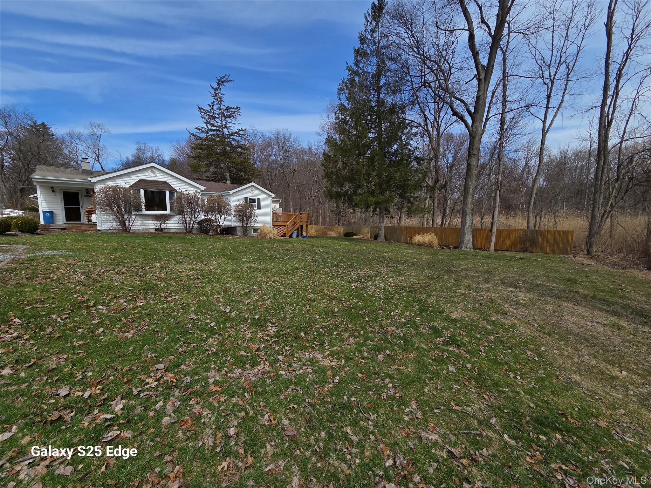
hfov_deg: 106.2
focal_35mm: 13
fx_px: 244
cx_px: 326
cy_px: 244
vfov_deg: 89.9
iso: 50
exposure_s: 1/1957
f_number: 2.2
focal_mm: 2.2
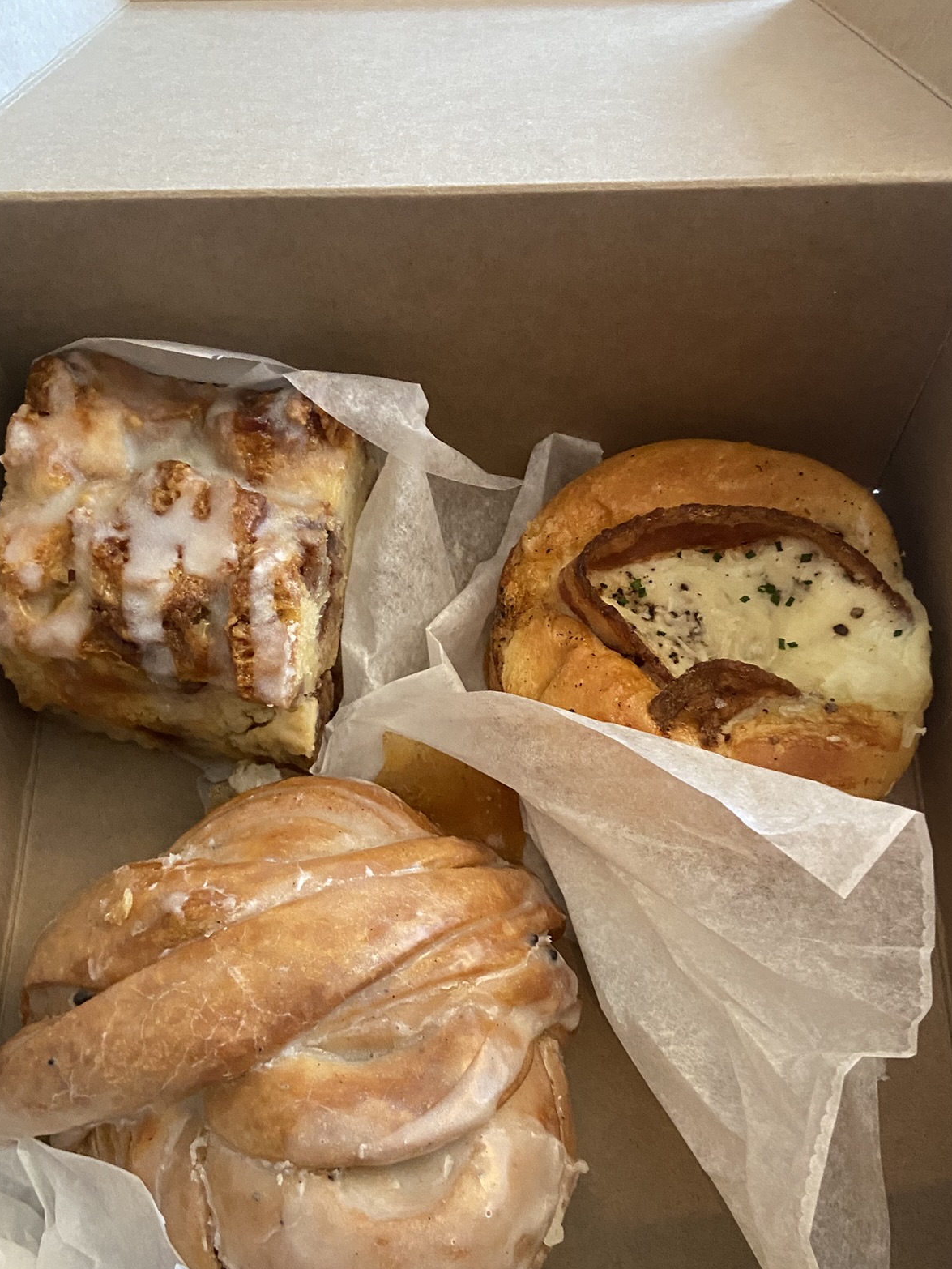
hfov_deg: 41.8
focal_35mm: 34
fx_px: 1246
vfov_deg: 53.6
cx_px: 488
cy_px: 764
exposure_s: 1/40
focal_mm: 4.25
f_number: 1.8
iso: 400
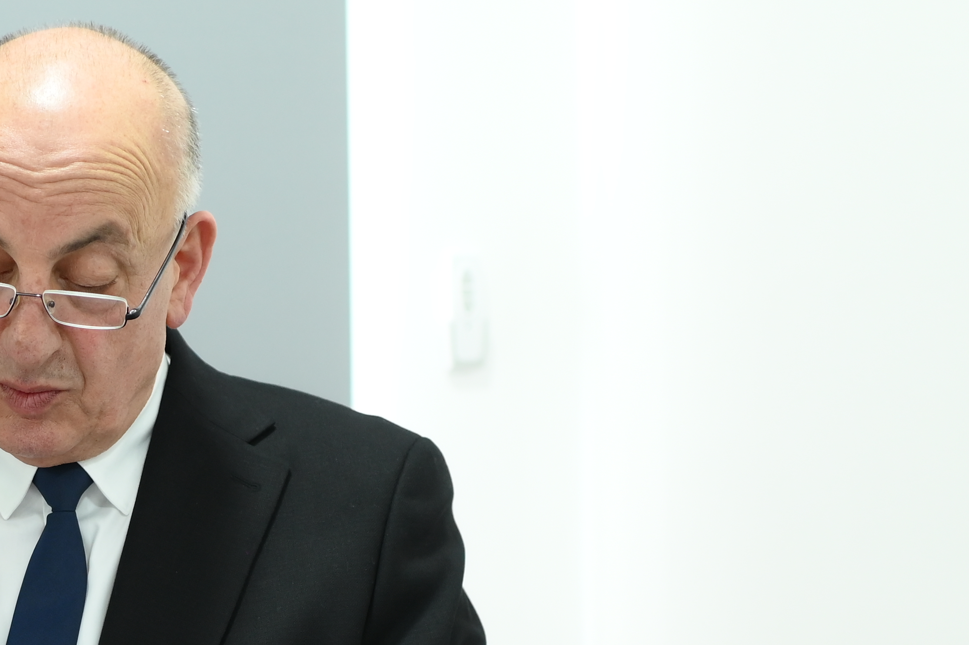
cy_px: 658
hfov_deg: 20.6
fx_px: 2556
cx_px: -53
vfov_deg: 14.1
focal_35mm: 95
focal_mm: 35
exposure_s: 1/200
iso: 1000
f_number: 2.2
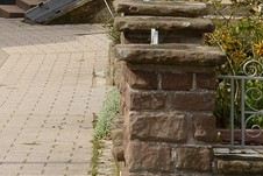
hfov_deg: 5.0
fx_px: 2844
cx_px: -523
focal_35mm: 389
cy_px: -368
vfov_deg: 3.5
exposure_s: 1/200
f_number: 13
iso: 200
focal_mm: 55
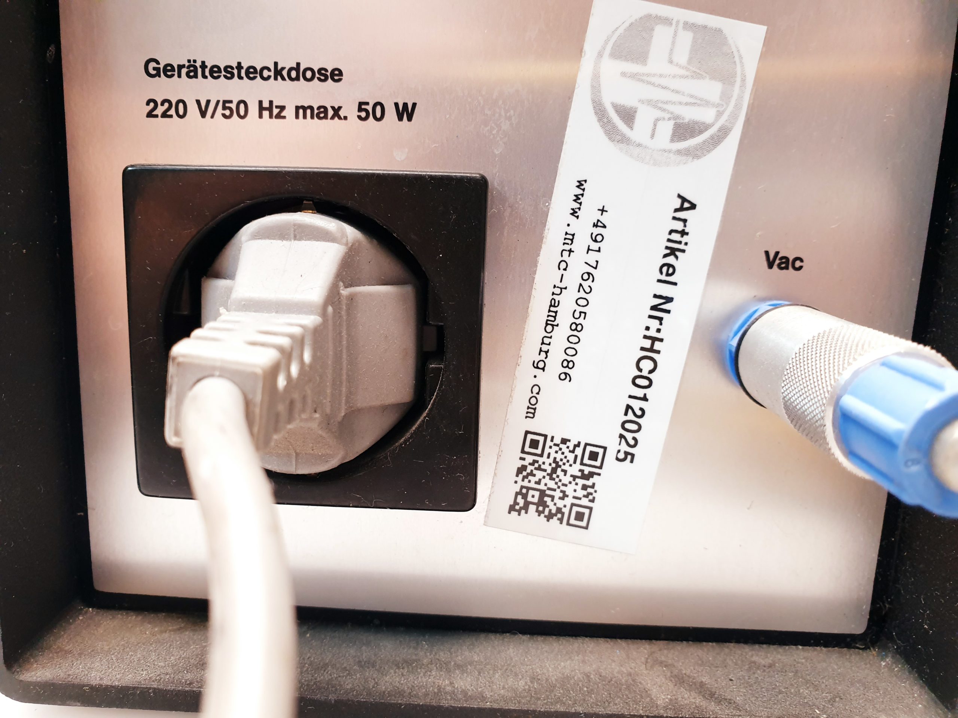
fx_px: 720
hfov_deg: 67.3
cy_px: 359
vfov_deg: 53.1
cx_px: 479
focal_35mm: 26
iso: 200
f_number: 2.4
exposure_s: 1/50
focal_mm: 4.3
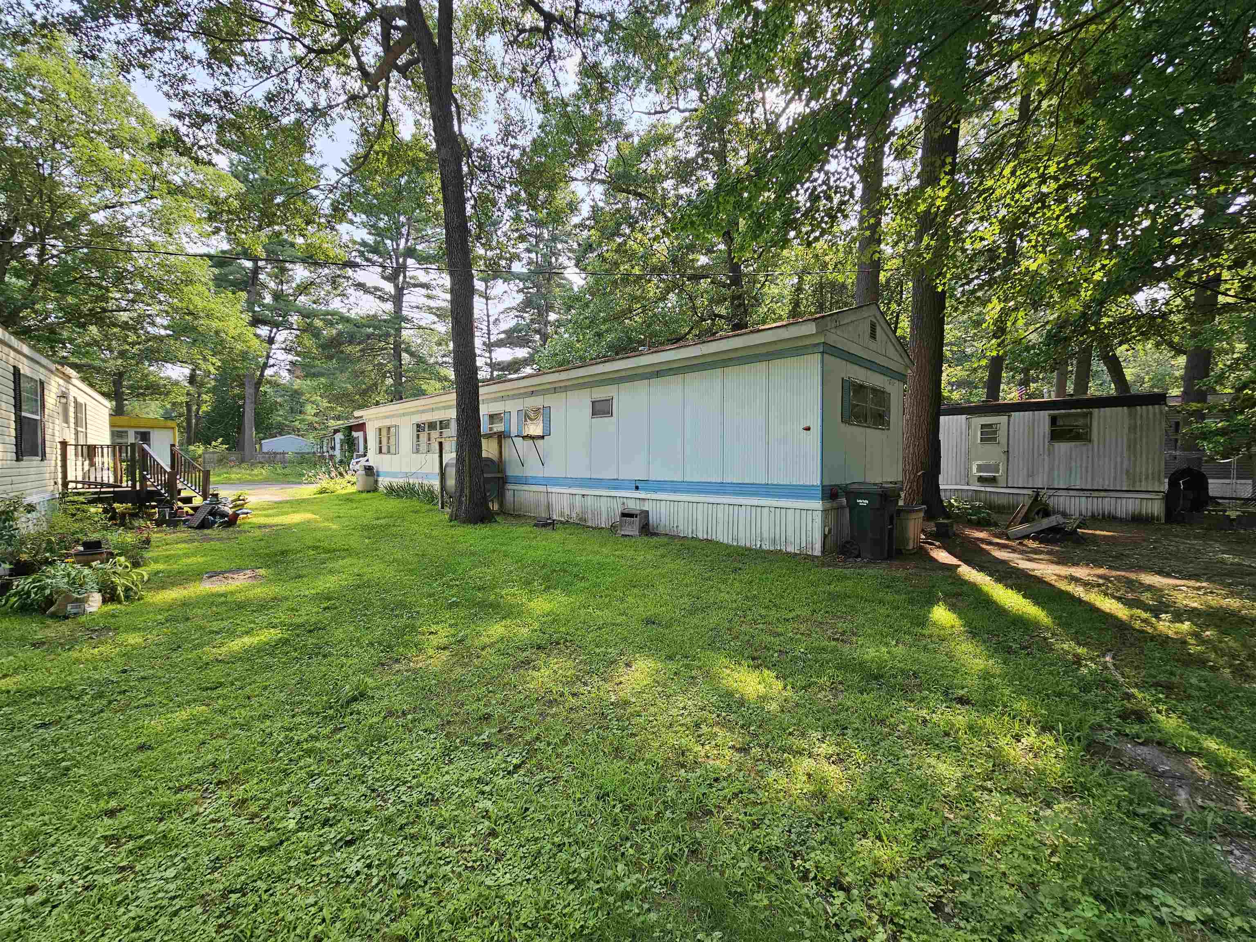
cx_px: 628
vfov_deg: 89.9
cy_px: 471
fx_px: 472
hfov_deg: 106.2
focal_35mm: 13
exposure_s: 1/333
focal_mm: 2.2
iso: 50
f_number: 2.2
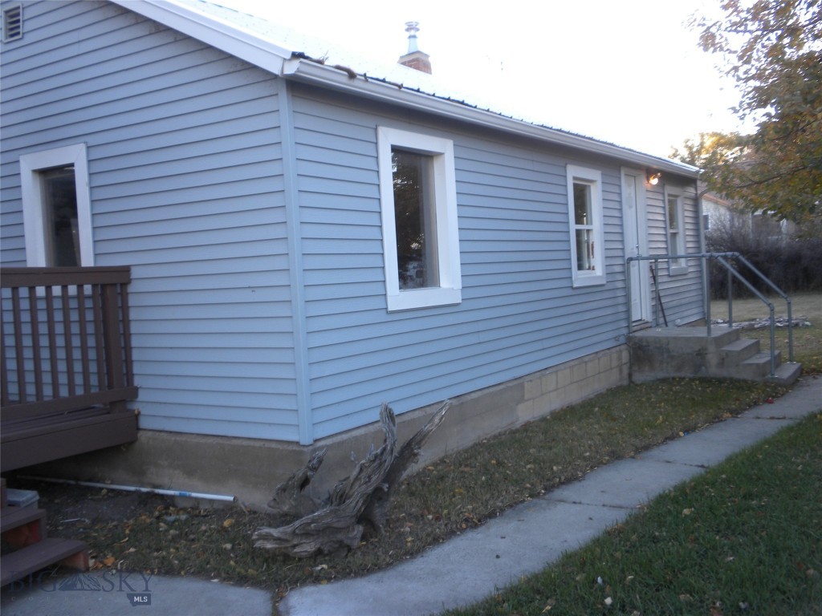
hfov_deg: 50.1
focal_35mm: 37
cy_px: 308
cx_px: 411
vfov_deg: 38.7
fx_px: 879
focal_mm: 6.6
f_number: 3.5
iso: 64
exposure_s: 1/56.5
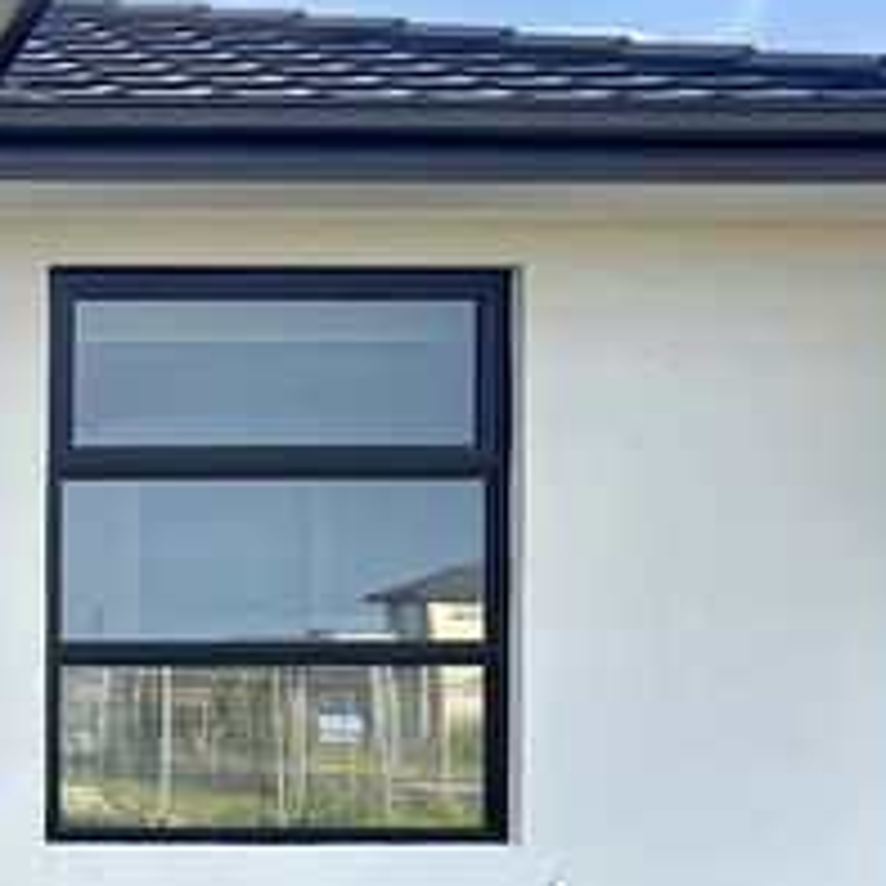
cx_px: -335
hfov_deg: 19.6
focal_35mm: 80
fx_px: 2317
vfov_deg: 21.2
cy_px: 776
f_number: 1.5
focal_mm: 5.7
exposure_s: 1/880
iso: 50
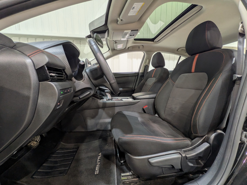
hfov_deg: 102.1
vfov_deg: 85.7
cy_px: 92
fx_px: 100
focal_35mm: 14
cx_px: 124
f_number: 2.2
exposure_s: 1/25
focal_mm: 1.83
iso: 67
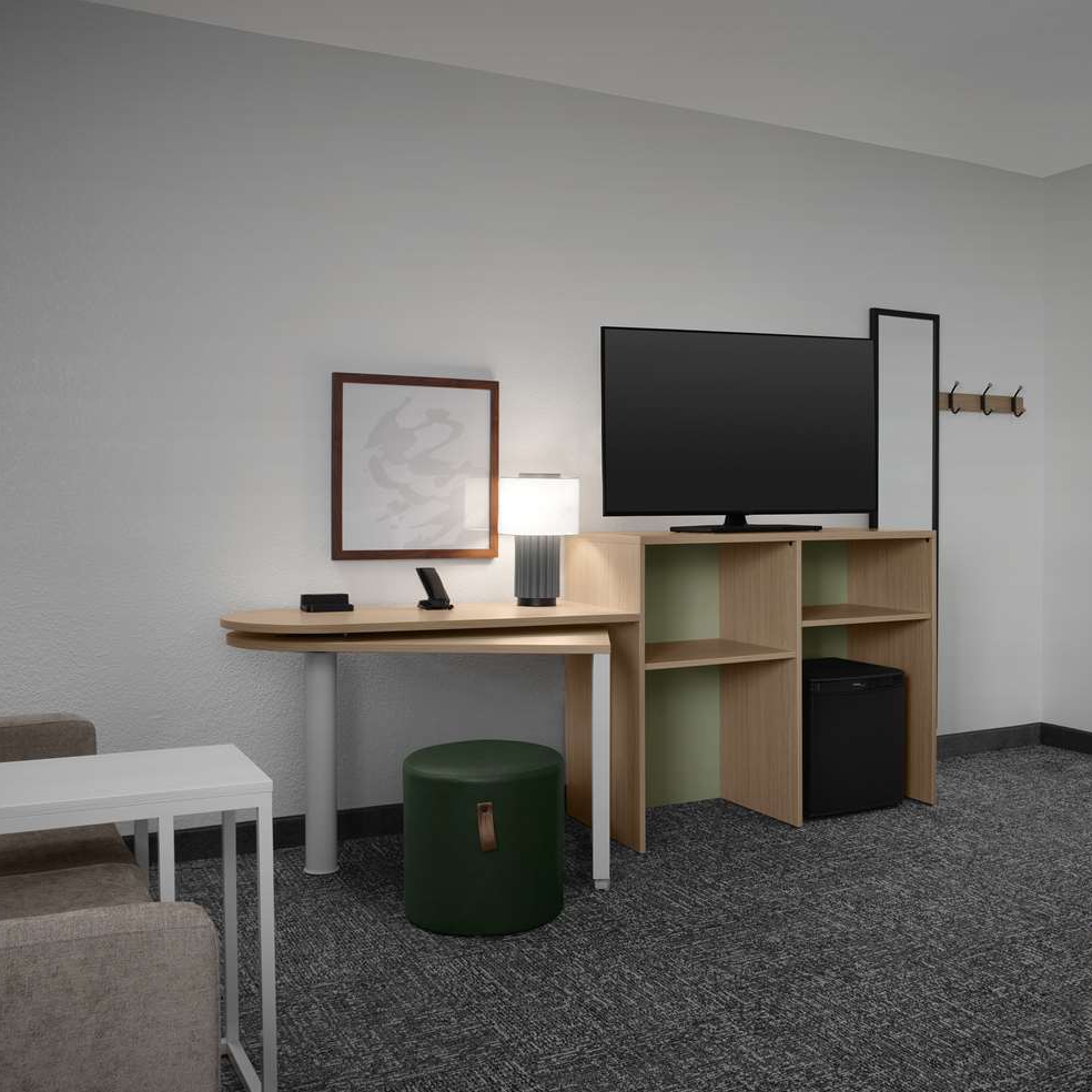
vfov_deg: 47.2
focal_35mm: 35
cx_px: 678
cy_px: 554
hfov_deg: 46.8
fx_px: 1249
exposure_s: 1/13
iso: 400
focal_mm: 27
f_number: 11
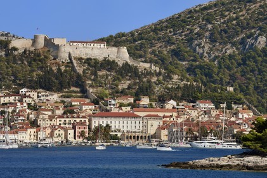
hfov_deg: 10.3
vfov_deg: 6.9
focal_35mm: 200
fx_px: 1482
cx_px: 134
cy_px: 89
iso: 200
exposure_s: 1/500
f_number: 11
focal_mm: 200
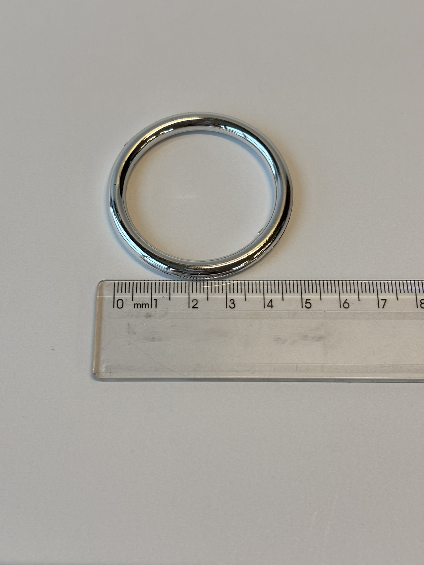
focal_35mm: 52
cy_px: 282
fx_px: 849
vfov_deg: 36.8
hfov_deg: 28.0
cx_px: 212
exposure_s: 1/60
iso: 50
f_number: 1.6
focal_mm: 5.96
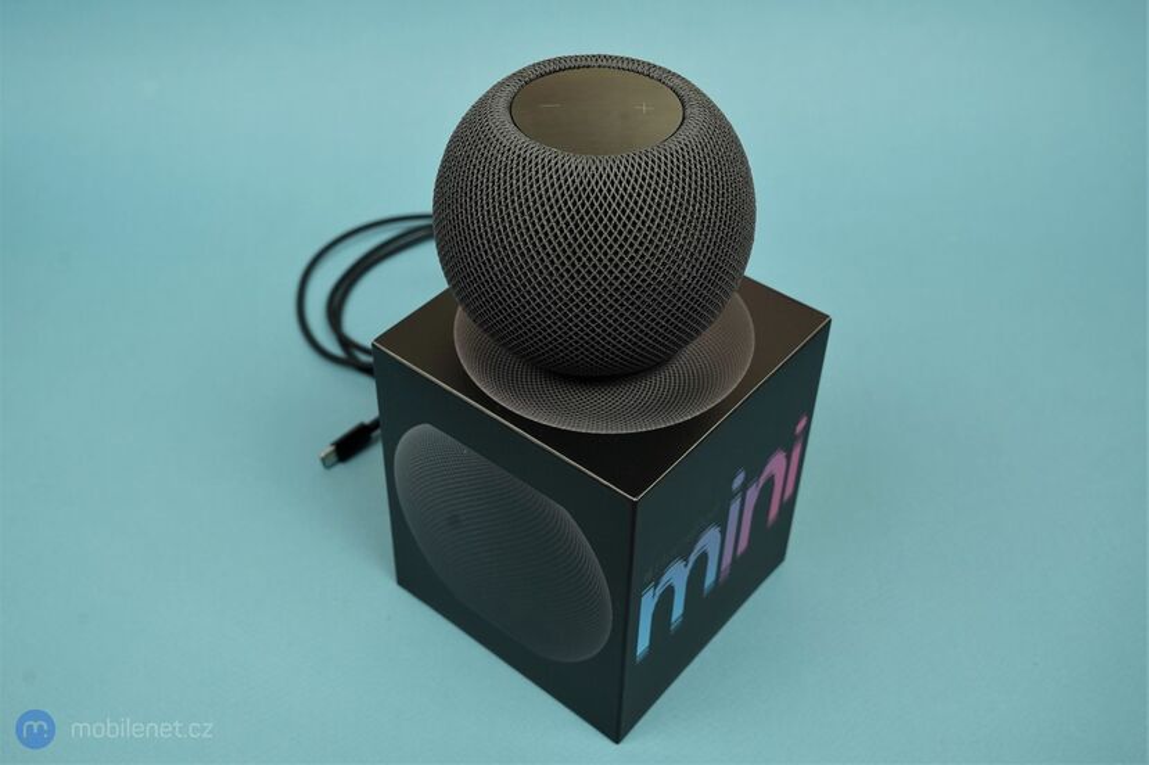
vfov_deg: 38.9
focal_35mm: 34
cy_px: 382
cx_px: 574
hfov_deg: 55.8
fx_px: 1085
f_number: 8
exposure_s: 1/125
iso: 1250
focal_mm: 34
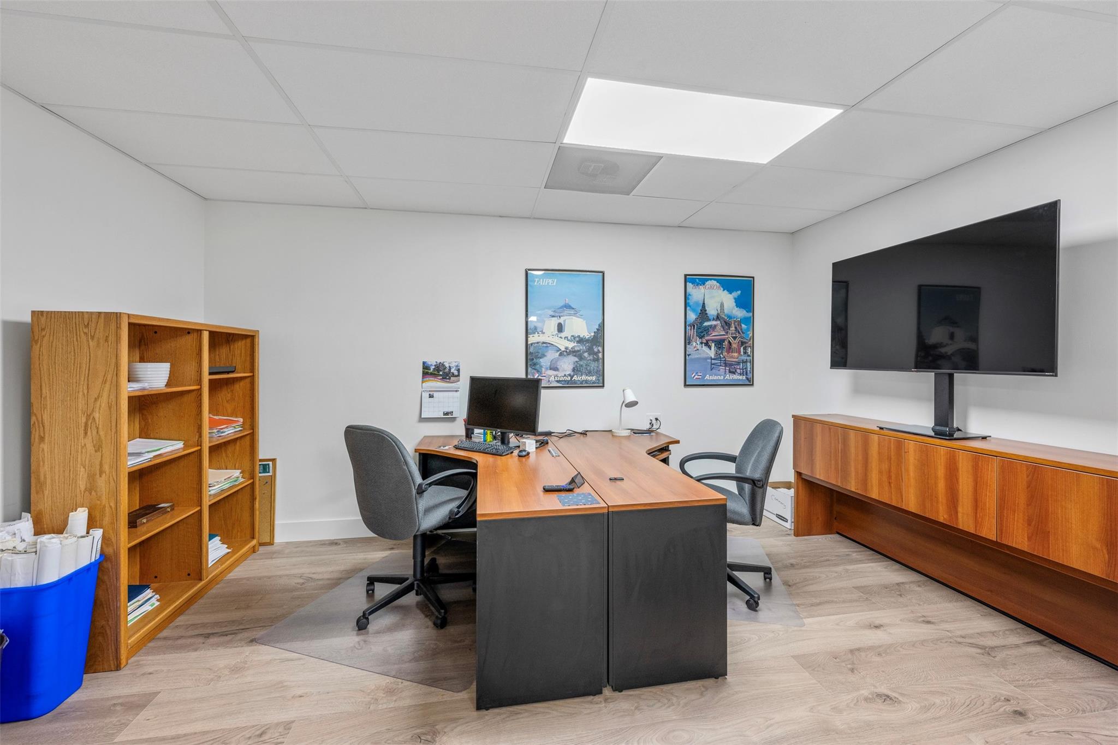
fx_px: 435
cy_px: 372
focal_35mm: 14
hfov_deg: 104.3
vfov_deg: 81.2
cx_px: 559
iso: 200
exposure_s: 1/4
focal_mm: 14
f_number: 8
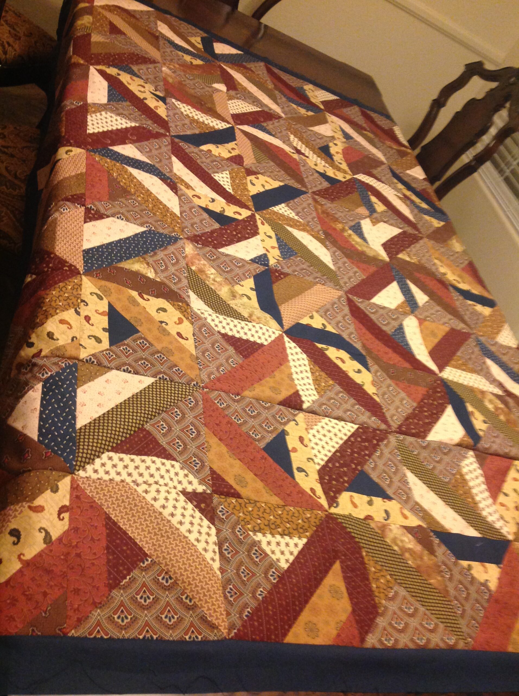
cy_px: 348
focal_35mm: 35
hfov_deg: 40.6
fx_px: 702
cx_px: 260
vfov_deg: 52.7
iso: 250
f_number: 2.4
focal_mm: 4.28
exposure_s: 1/15
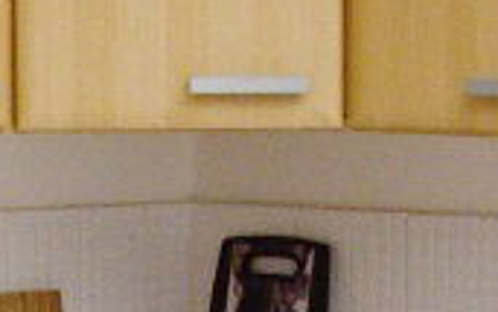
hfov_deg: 6.9
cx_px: -12
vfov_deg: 4.3
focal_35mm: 302
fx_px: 4100
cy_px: 741
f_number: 2.8
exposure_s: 1/80
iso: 200
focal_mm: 7.9
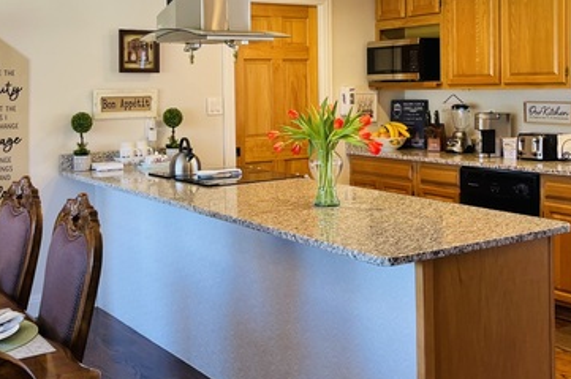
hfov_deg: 41.1
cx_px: 274
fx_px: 761
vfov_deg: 27.7
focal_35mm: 48
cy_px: 98
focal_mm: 5.1
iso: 64
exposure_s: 1/60
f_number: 1.6
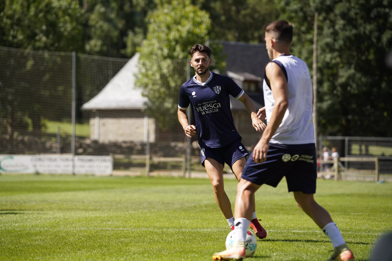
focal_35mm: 160
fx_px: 1748
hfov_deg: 12.8
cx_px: 196
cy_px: 130
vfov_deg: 8.6
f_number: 4
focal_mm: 160.5
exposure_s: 1/1250
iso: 200
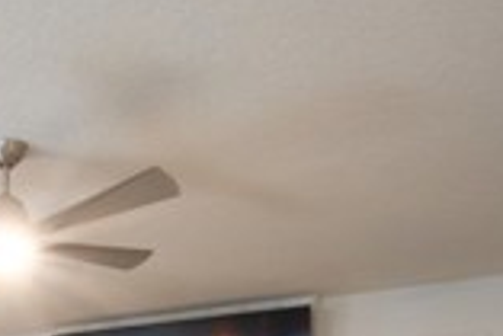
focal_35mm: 49
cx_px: -45
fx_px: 685
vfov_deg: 22.3
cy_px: 517
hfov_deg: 34.9
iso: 800
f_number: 16
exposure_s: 1/3.23
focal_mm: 8
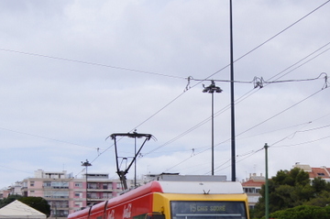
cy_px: 179
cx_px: 224
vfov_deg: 12.2
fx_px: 1016
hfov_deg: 18.4
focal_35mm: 111
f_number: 10
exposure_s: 1/100
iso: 100
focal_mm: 26
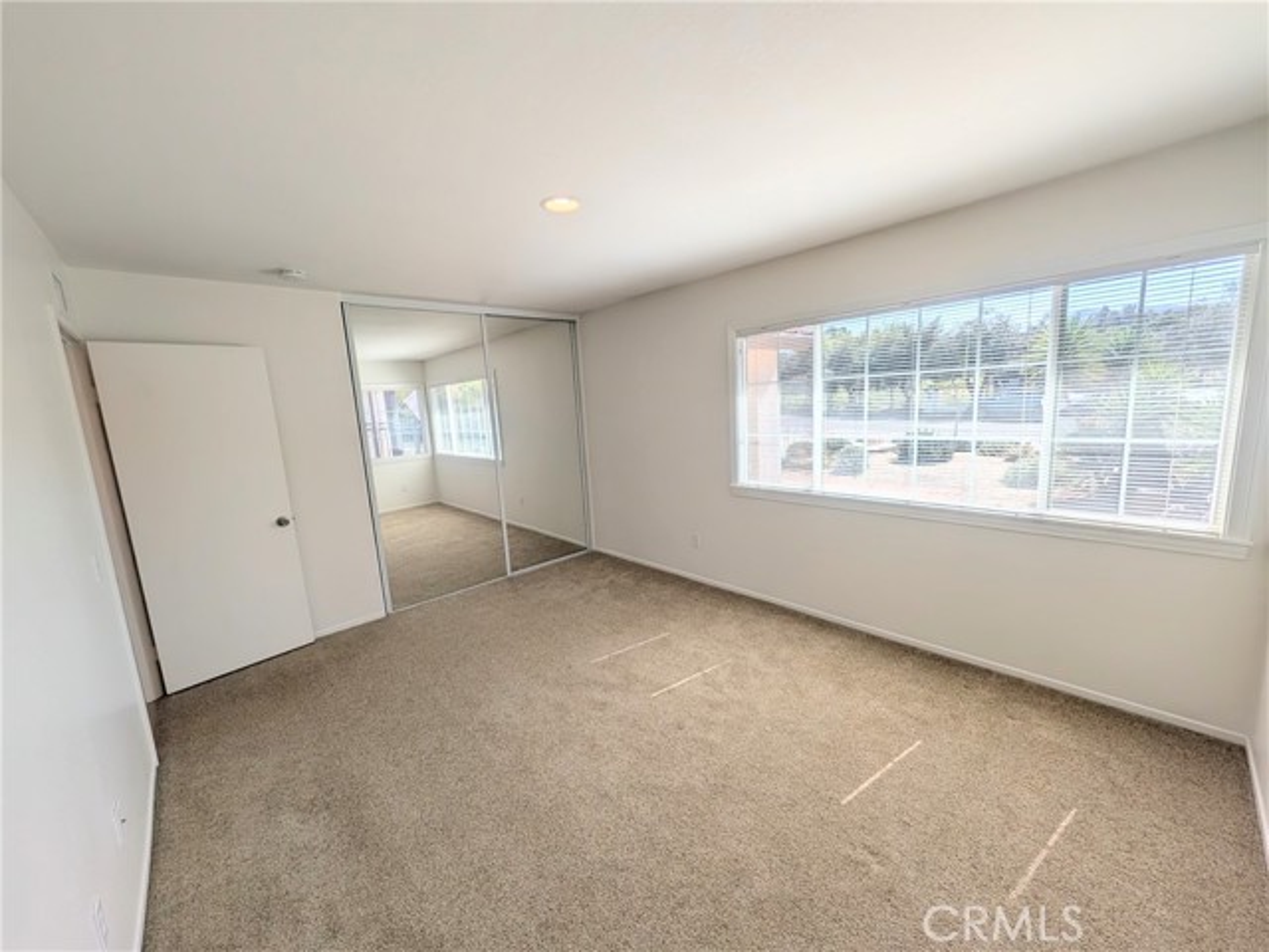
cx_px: 634
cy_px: 476
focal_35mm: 12
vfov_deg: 94.5
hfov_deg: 110.5
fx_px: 440
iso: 46
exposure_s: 1/960
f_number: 1.7
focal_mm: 2.02
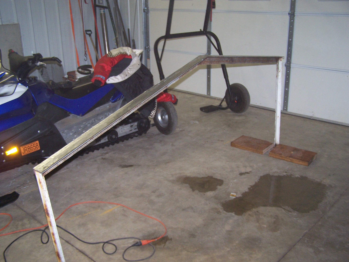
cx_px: 174
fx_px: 383
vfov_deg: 37.7
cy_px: 131
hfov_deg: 49.0
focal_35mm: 38
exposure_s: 1/60
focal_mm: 6.3
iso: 140
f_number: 2.8
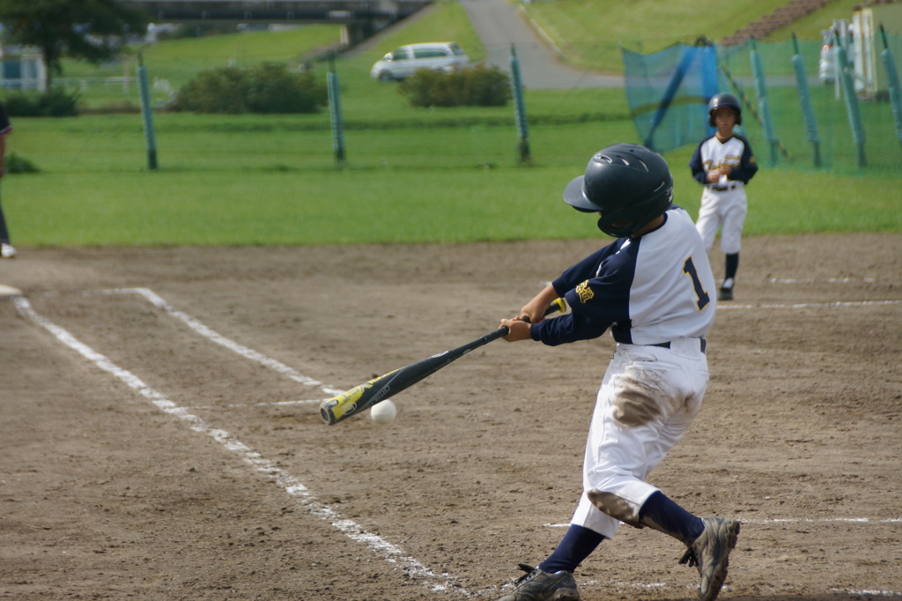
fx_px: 5072
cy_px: 300
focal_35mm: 202
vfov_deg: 6.8
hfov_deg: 10.2
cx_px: 451
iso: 200
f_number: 5.6
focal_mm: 135
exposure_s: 1/1000
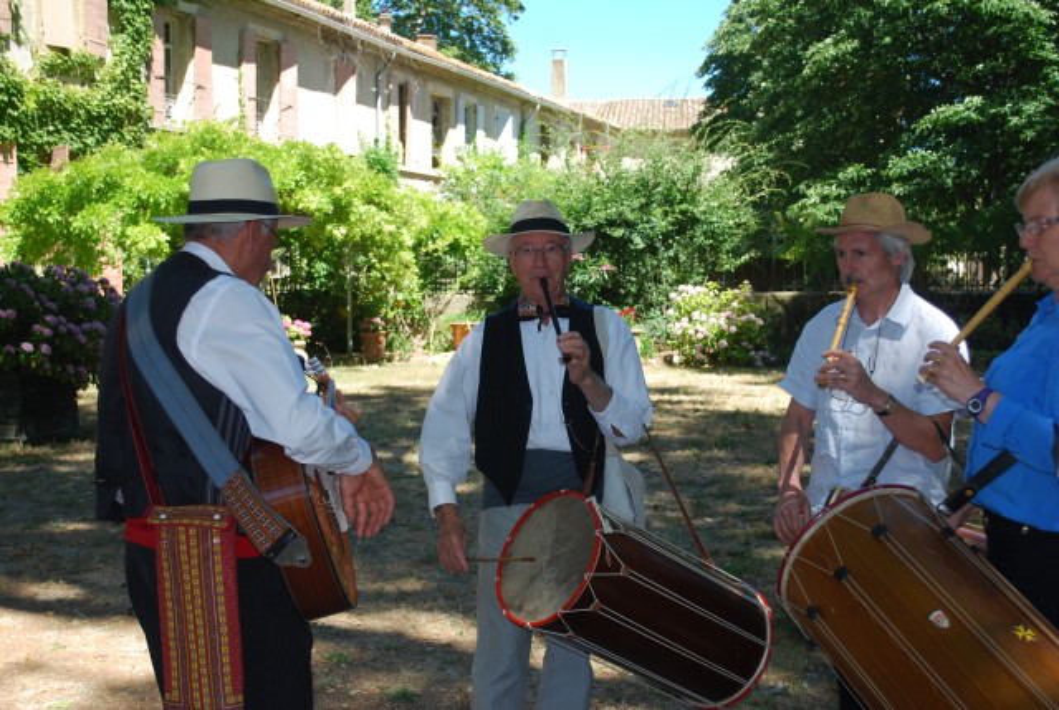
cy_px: 355
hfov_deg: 41.1
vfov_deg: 28.2
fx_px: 1414
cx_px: 530
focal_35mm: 48
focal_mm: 32
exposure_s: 1/160
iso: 100
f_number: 5
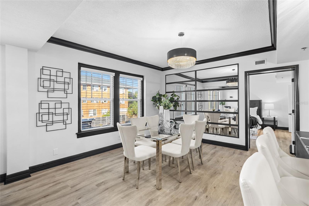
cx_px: 154
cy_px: 103
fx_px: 137
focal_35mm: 16
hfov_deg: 96.7
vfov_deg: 73.7
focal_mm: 16
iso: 250
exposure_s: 1.6
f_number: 9
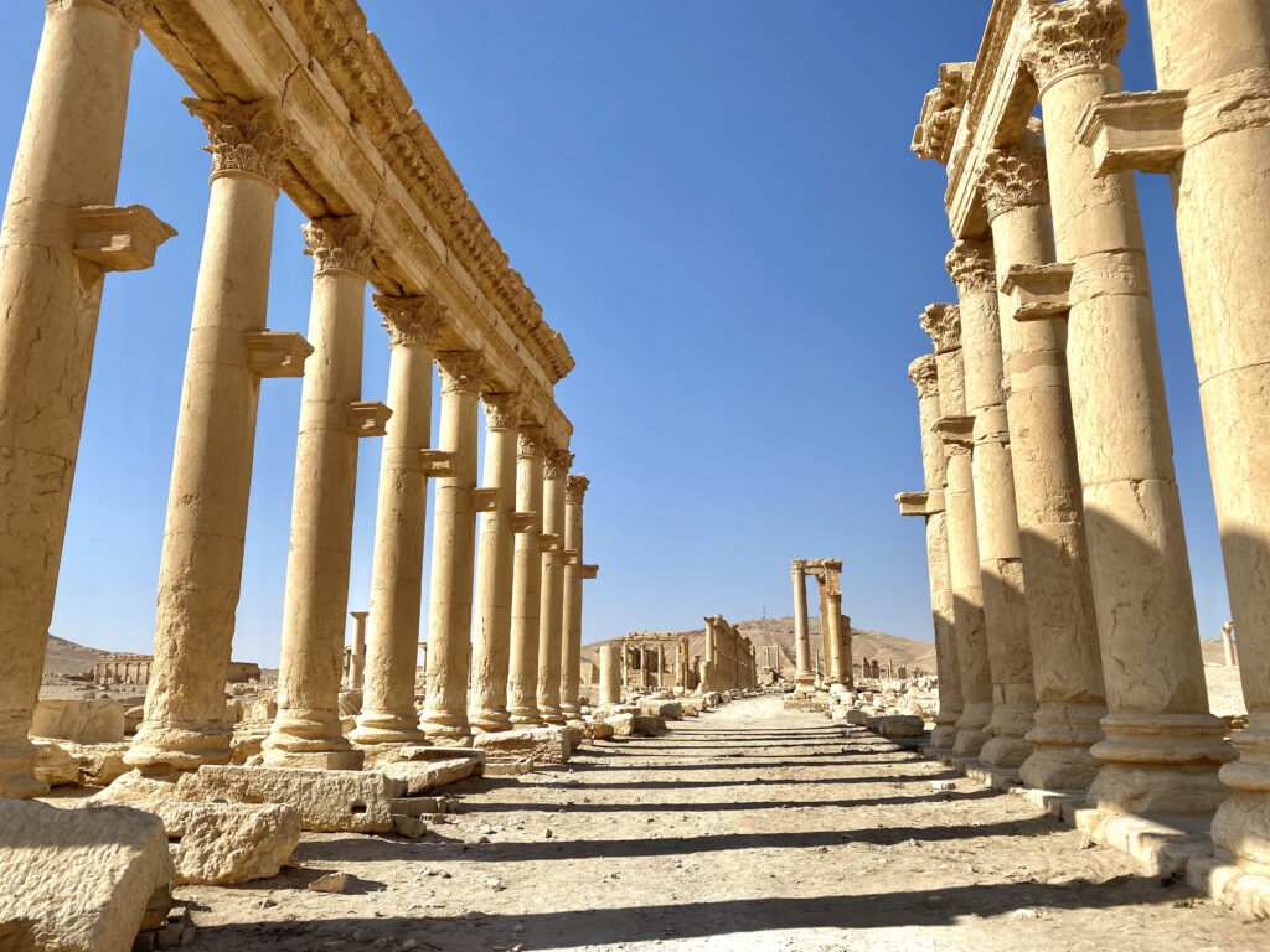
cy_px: 476
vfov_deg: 53.1
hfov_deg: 67.3
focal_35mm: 26
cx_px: 635
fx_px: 954
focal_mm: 4.25
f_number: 1.8
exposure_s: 1/5025
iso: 32
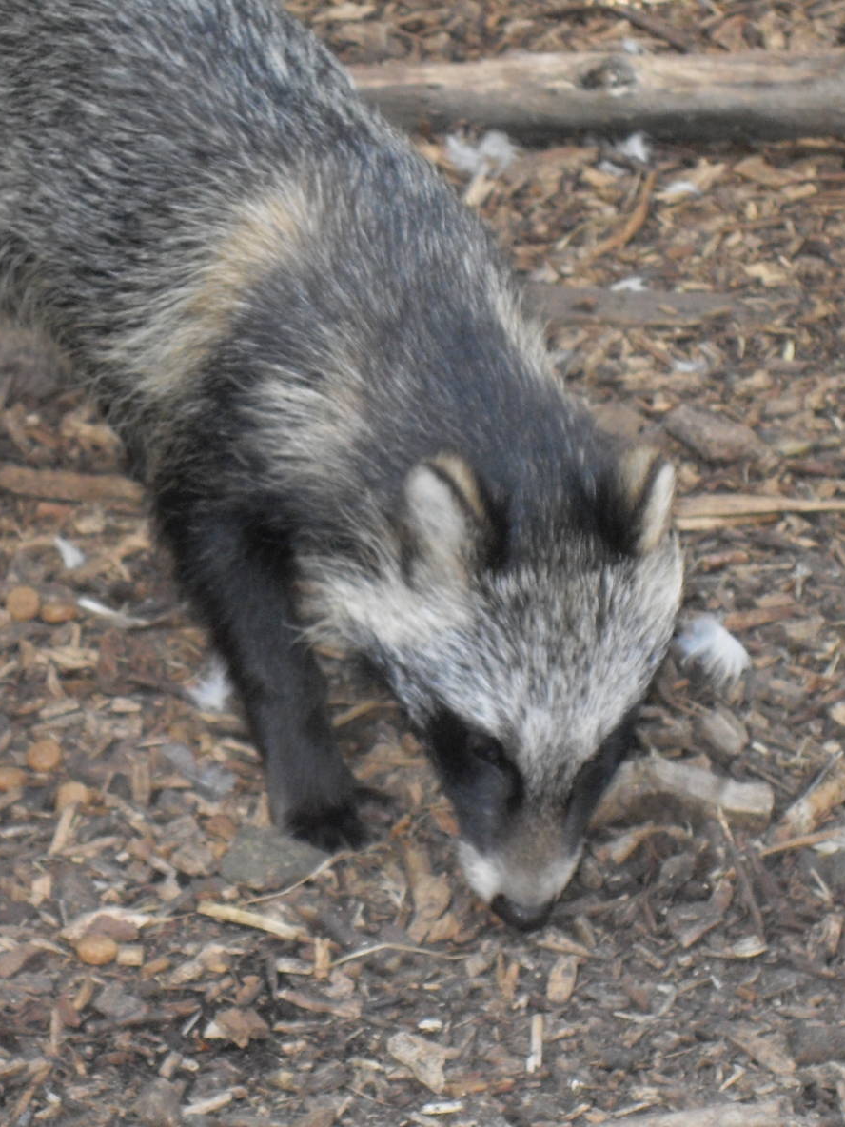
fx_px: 4882
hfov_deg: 9.9
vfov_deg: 13.2
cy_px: 564
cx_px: 278
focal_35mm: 150
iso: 200
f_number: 5.2
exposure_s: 1/90
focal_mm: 18.1
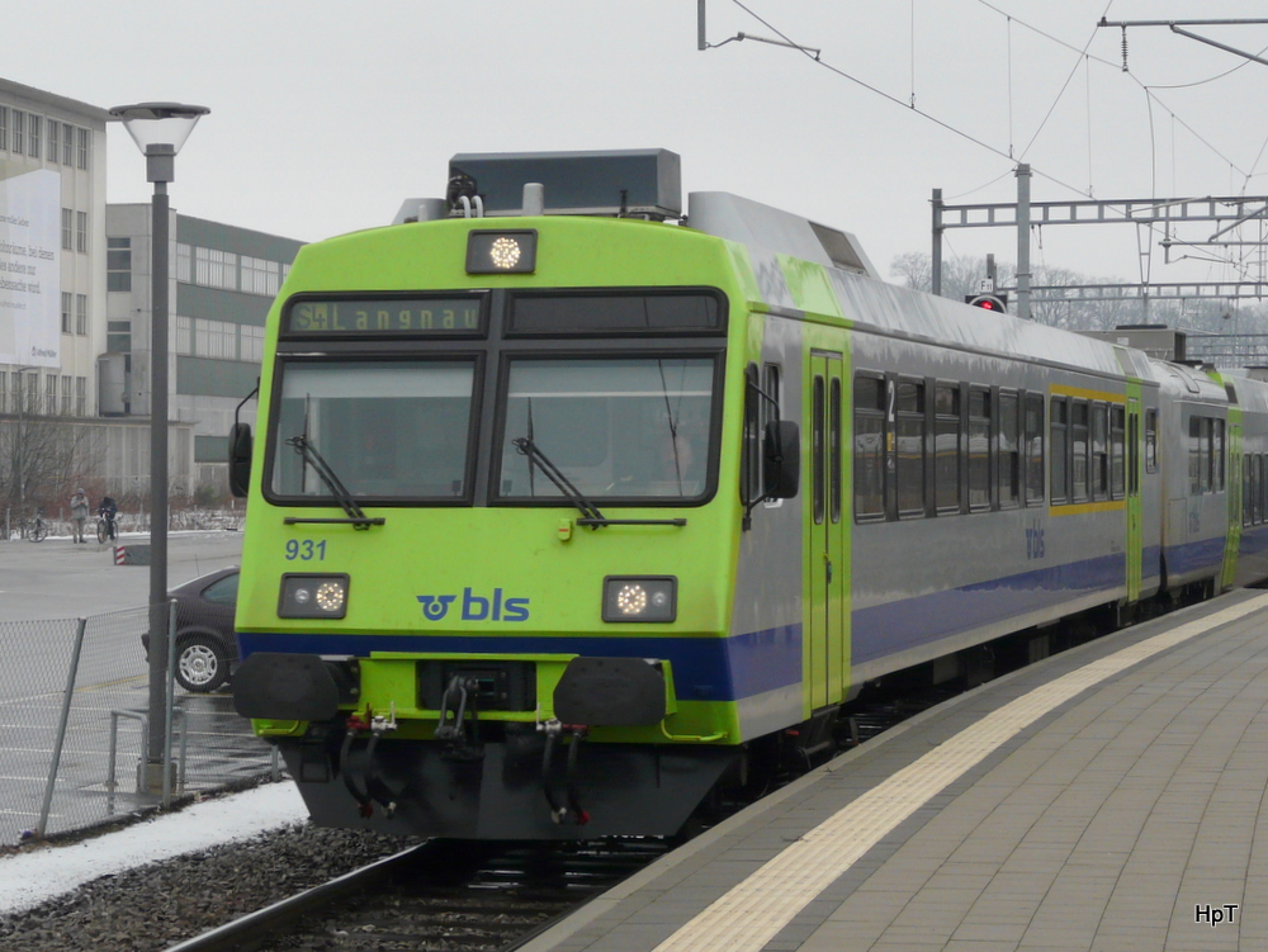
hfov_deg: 25.3
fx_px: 2822
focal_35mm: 77
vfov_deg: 19.2
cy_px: 476
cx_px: 634
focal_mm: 12.6
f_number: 5
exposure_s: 1/250
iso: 100
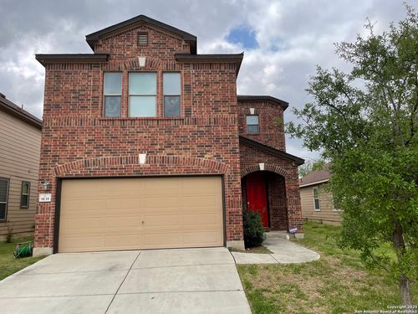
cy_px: 157
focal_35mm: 26
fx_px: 314
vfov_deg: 53.1
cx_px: 209
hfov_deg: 67.3
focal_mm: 4.2
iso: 32
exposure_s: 1/2353
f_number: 1.6
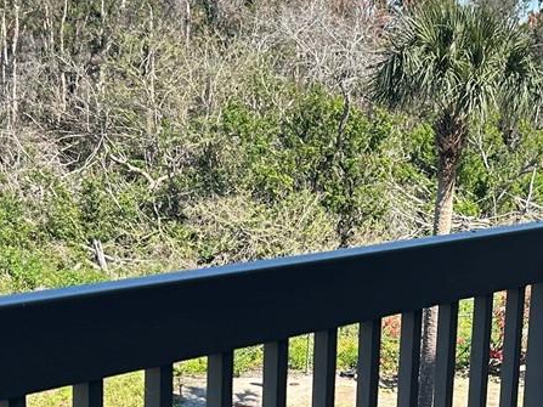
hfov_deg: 20.9
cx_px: 431
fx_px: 1458
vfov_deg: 15.6
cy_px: 396
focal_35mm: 93
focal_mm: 5.7
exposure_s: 1/1377
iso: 50
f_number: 1.5
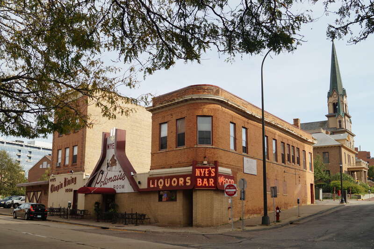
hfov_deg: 49.6
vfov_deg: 34.2
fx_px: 405
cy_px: 124
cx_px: 187
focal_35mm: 39
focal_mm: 26
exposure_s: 1/100
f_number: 7.1
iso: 100
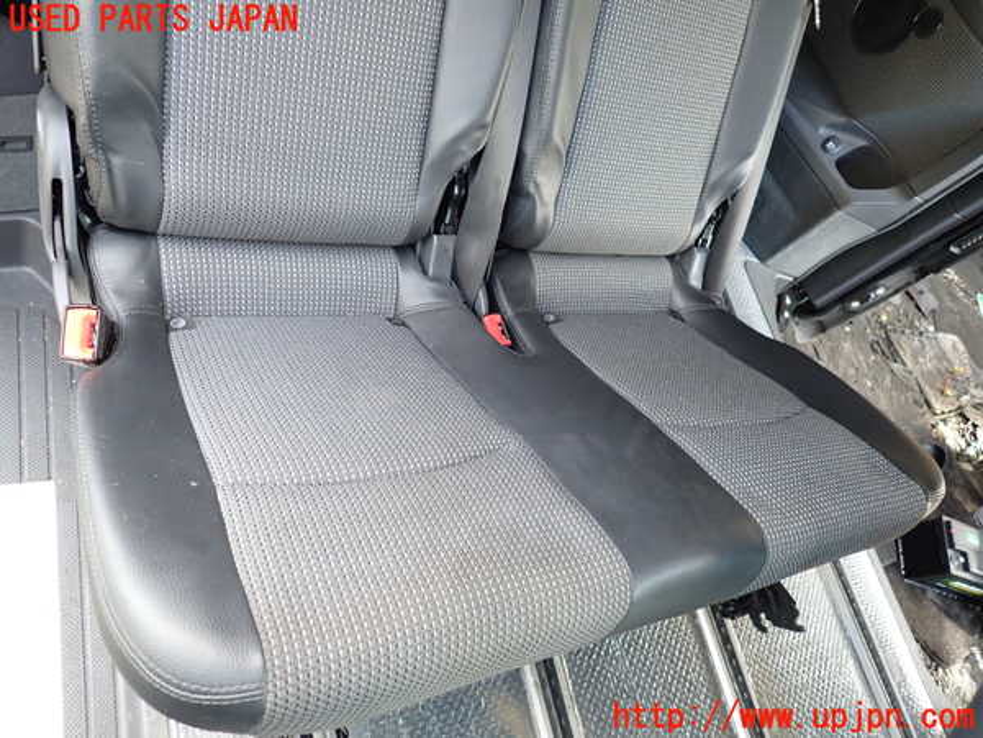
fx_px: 710
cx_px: 492
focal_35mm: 25
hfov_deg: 69.4
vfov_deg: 54.9
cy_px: 369
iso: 200
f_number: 2
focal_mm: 4.5
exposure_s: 1/60
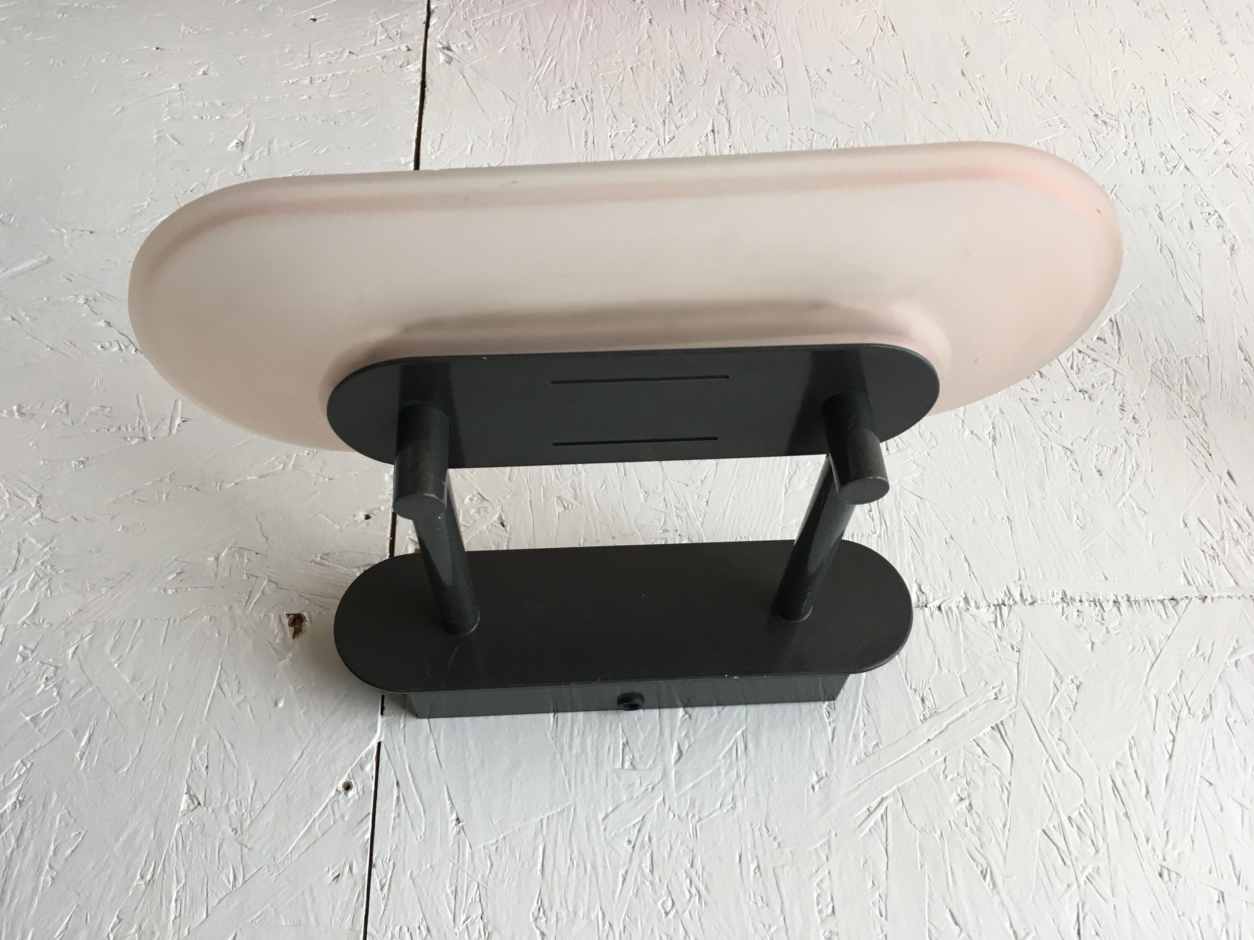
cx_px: 627
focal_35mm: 29
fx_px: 1051
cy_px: 470
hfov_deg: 61.7
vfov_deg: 48.2
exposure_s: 1/33
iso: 80
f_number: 2.2
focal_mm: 4.15
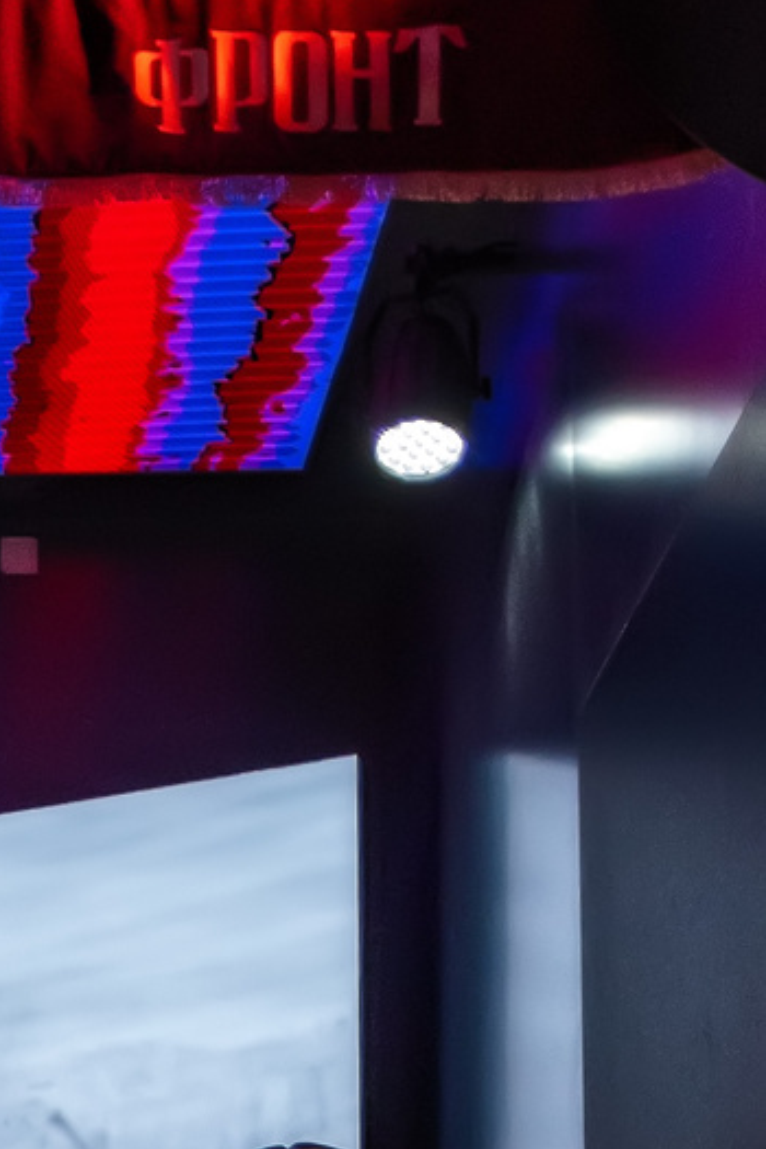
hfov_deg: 11.7
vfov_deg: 17.1
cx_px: -338
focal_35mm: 113
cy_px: 1464
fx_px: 3606
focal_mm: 26
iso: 1600
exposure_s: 1/500
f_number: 3.2
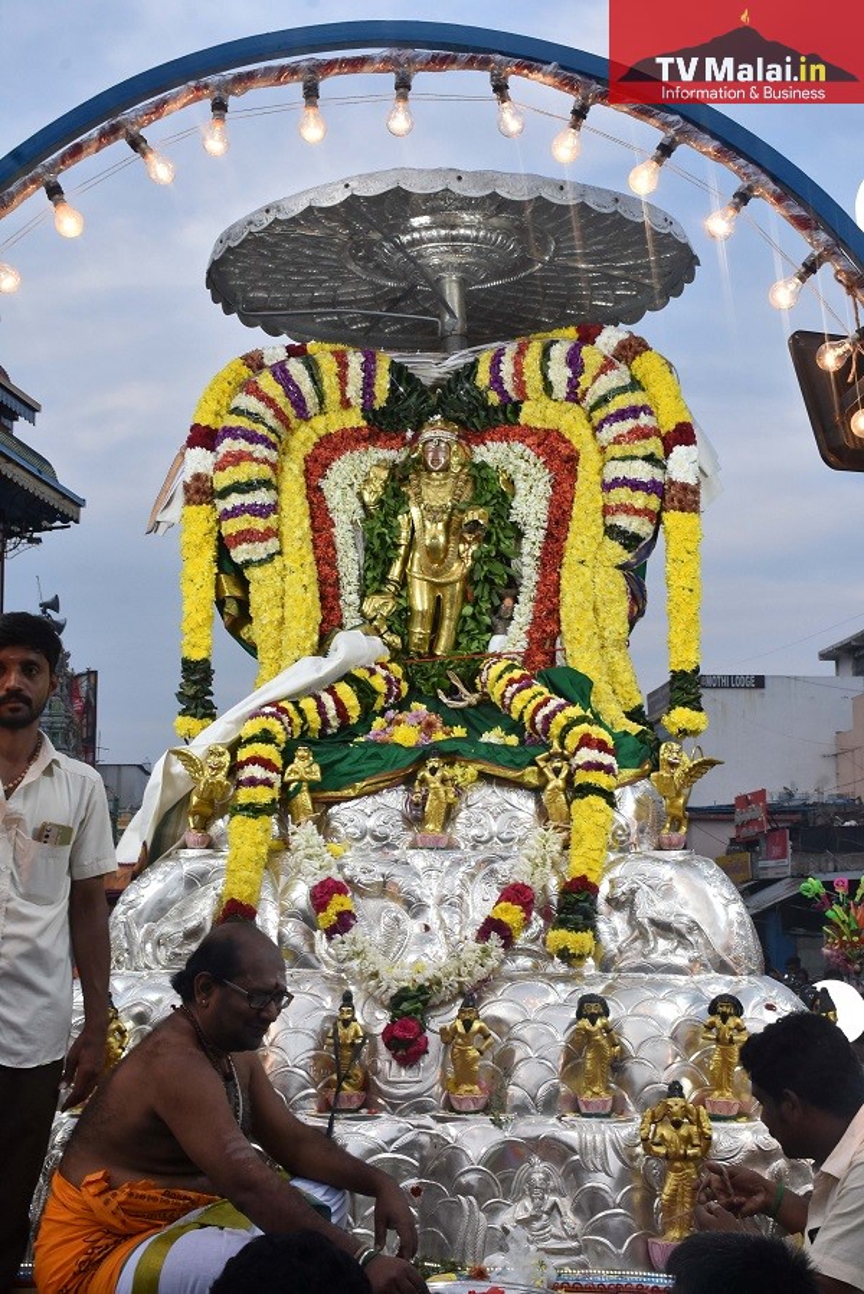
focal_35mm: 52
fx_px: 1888
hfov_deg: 25.8
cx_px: 432
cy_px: 647
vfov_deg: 37.8
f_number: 13
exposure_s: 1/125
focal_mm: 35
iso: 800
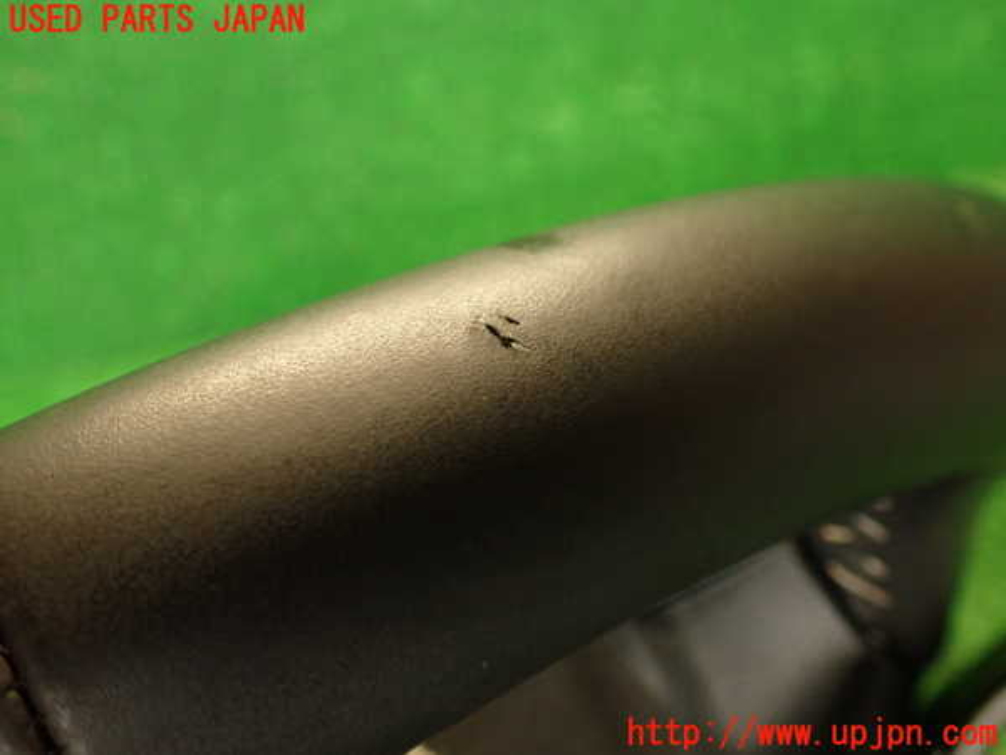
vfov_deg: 44.2
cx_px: 503
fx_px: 930
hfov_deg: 56.8
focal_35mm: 32
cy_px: 378
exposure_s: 1/30
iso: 400
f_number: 2.4
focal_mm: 5.79
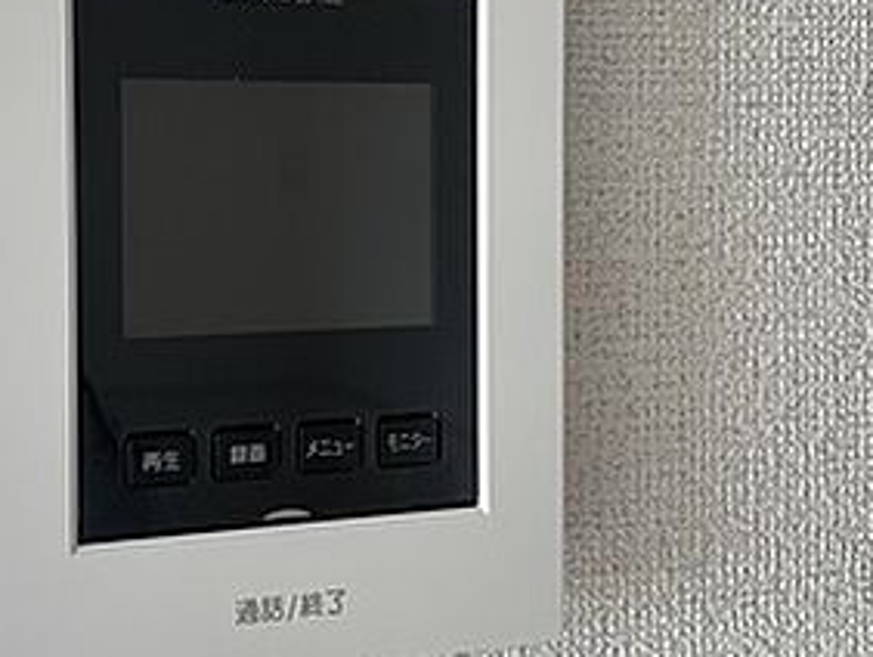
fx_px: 1489
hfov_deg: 32.4
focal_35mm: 59
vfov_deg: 24.8
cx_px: 282
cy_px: 260
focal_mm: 4.2
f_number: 1.6
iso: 125
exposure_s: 1/75
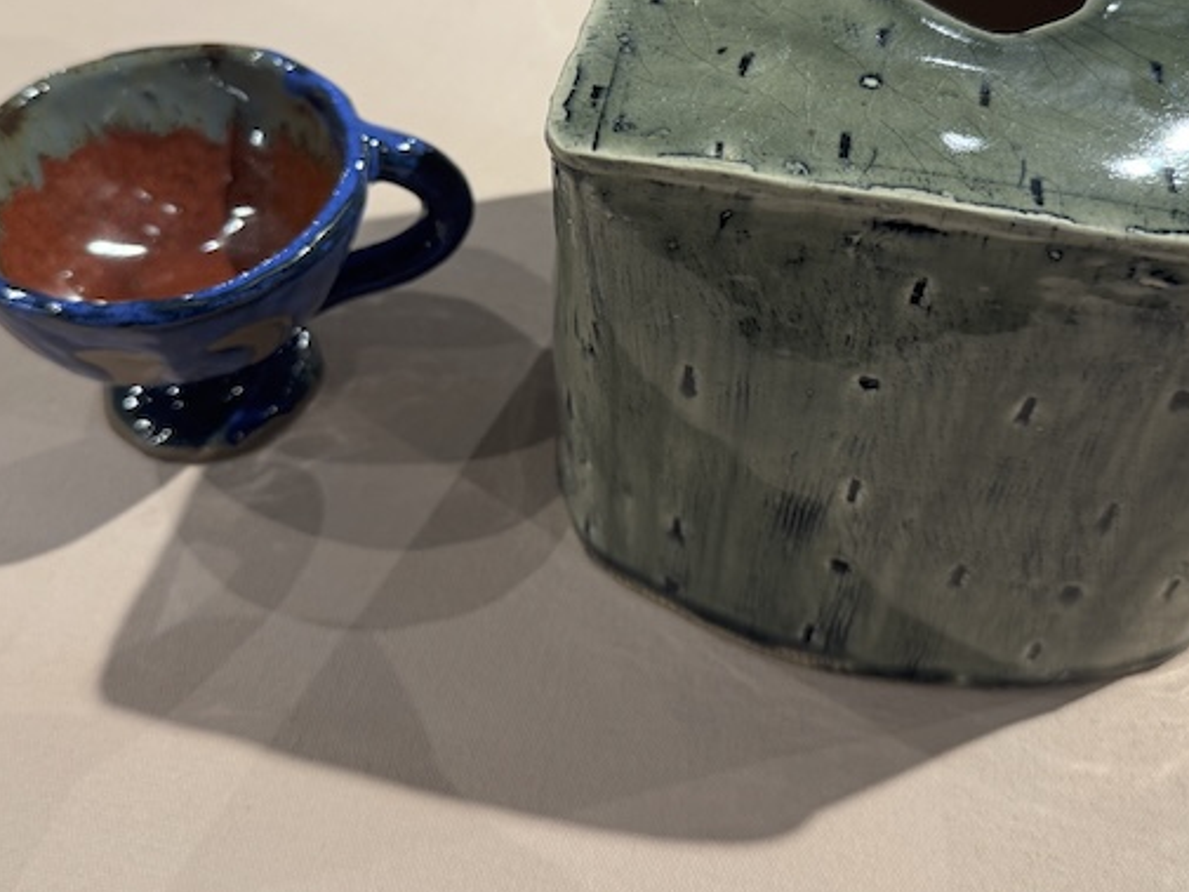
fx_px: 1306
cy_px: 278
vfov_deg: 37.2
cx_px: 612
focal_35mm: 38
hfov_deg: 49.0
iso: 125
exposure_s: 1/60
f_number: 1.78
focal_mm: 6.76
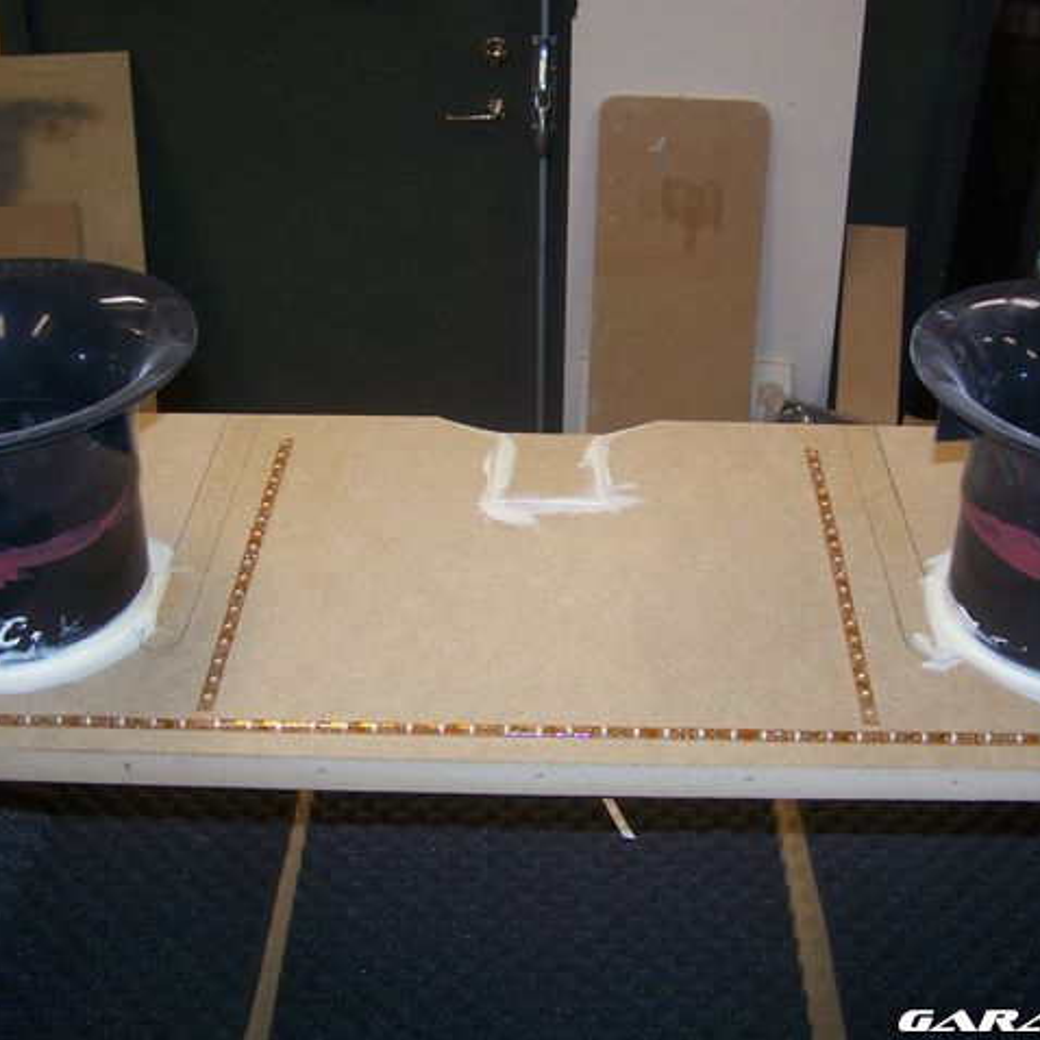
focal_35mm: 45
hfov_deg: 37.5
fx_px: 1530
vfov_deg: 37.6
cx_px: 574
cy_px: 520
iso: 80
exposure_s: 1/60
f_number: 2.8
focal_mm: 6.3
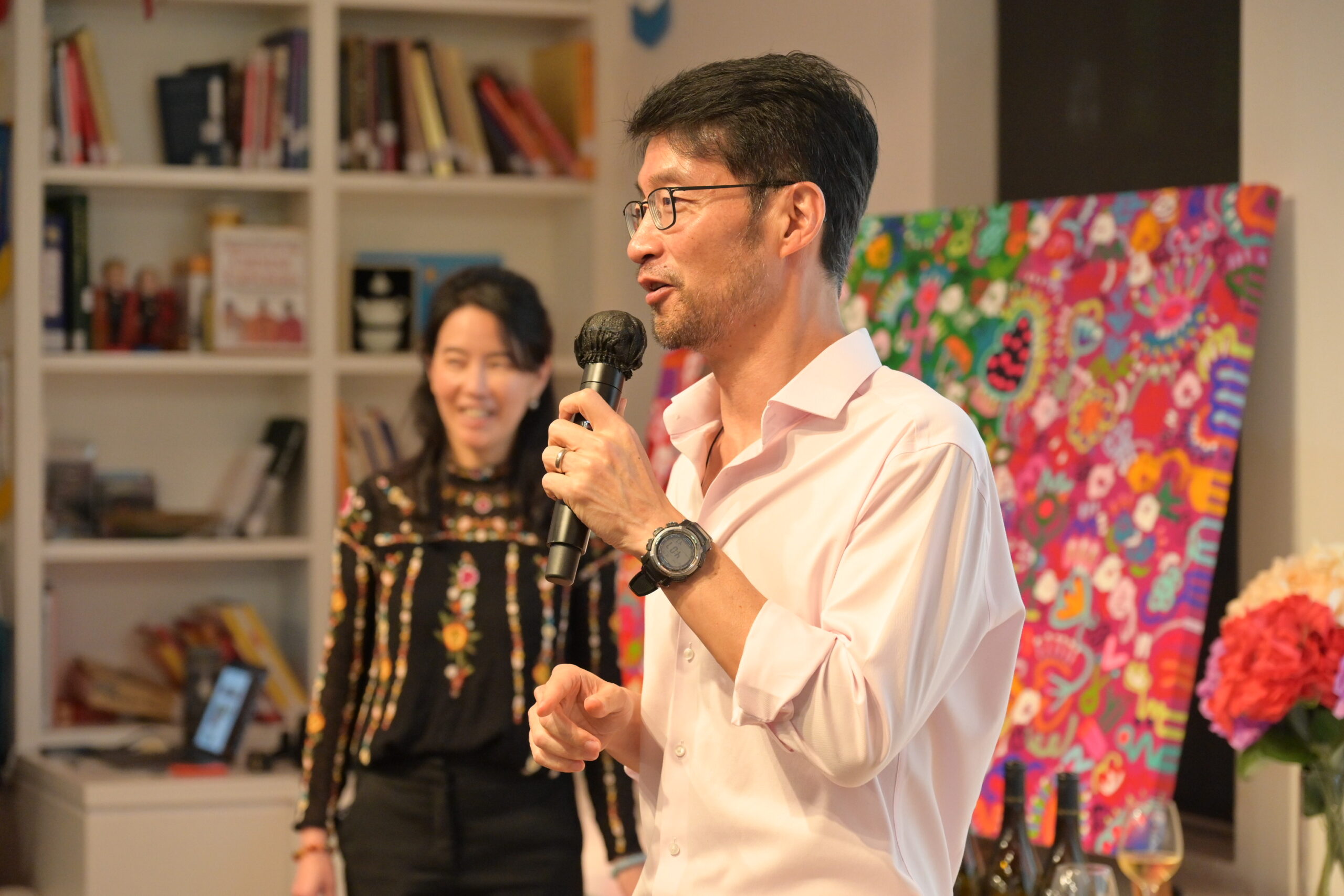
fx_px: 3173
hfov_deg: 23.9
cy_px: 448
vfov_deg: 16.1
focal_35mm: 85
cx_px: 672
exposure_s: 1/160
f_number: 4
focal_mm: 85
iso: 3200
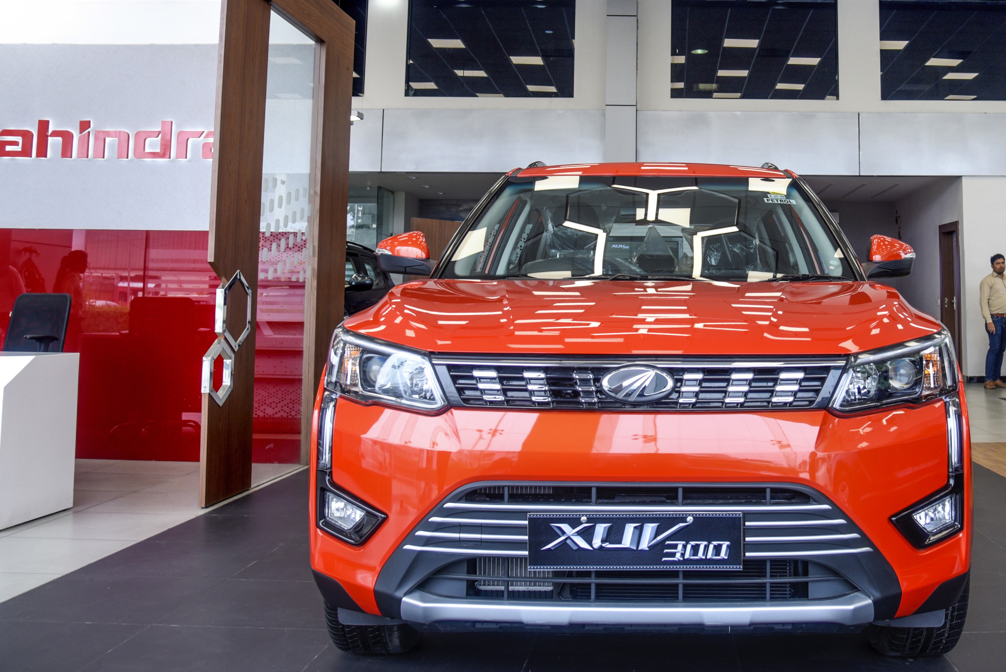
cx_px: 647
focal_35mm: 37
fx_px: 1034
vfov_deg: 35.4
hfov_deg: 51.2
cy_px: 188
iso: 320
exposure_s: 1/125
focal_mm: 24
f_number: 4.5
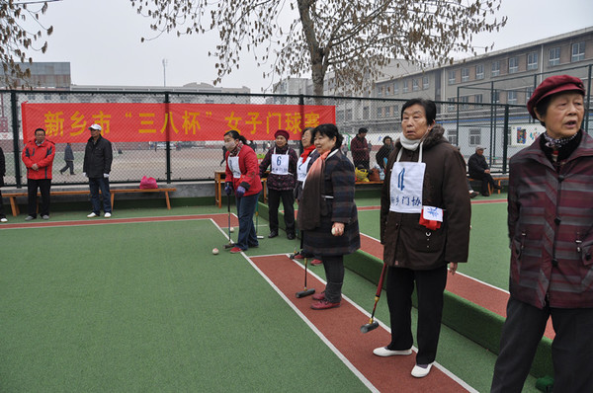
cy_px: 196
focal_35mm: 27
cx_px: 296
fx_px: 444
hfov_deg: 67.5
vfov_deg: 47.8
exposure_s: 1/60
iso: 200
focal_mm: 18
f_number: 5.6
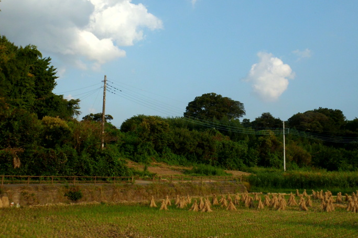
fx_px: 418
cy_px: 92
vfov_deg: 31.8
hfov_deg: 46.3
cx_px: 200
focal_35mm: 42
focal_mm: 5
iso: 100
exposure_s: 1/469
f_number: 4.5
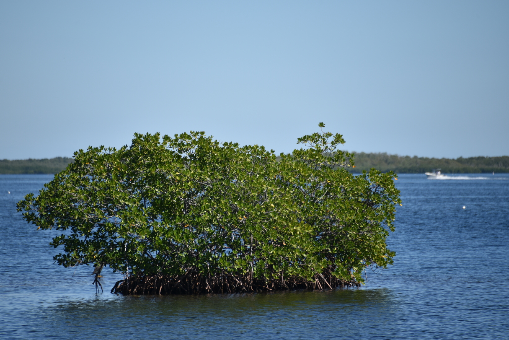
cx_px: 243
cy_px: 163
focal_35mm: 316
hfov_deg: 6.5
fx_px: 4469
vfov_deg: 4.4
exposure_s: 1/640
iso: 125
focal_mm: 300
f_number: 5.6
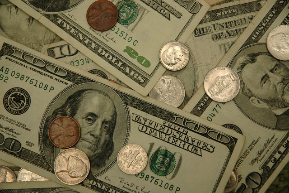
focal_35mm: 105
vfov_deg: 13.0
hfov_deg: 19.5
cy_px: 96
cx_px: 144
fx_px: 842
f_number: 4.5
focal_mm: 70
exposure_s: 1/60
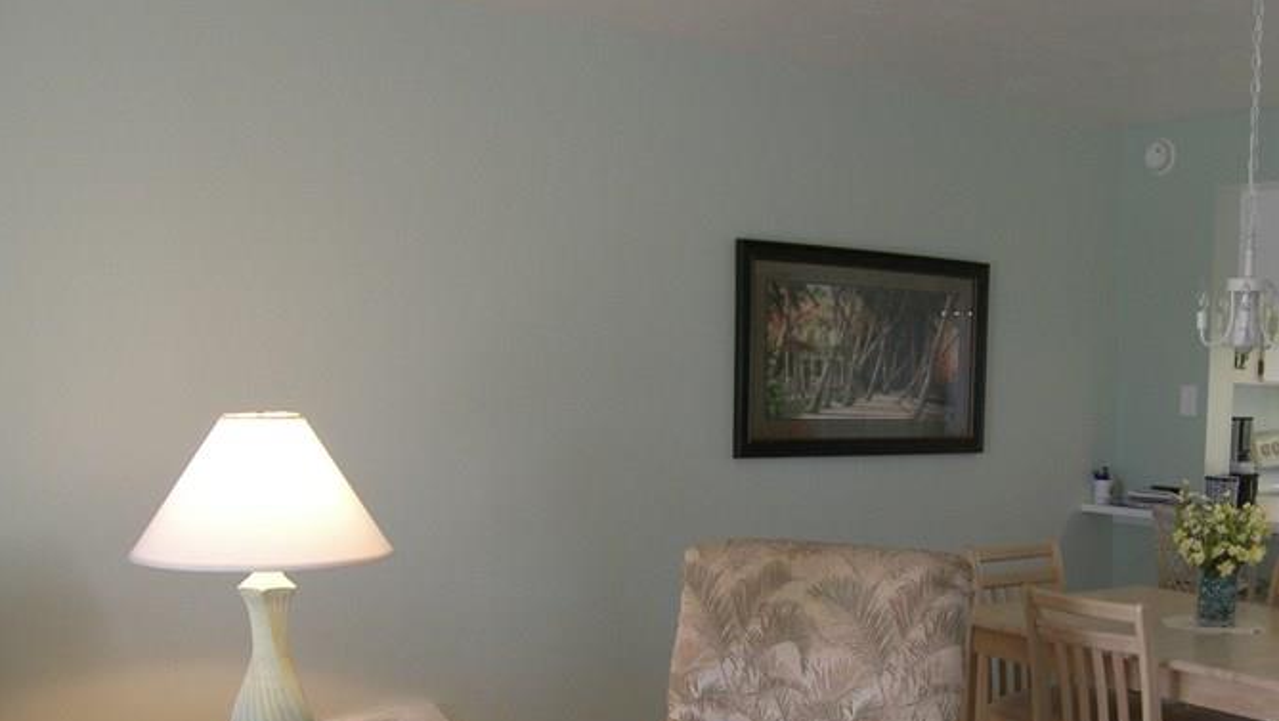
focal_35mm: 40
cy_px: 597
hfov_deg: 49.6
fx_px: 1357
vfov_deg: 29.0
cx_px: 853
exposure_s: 1/40
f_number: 2.8
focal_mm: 5
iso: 100
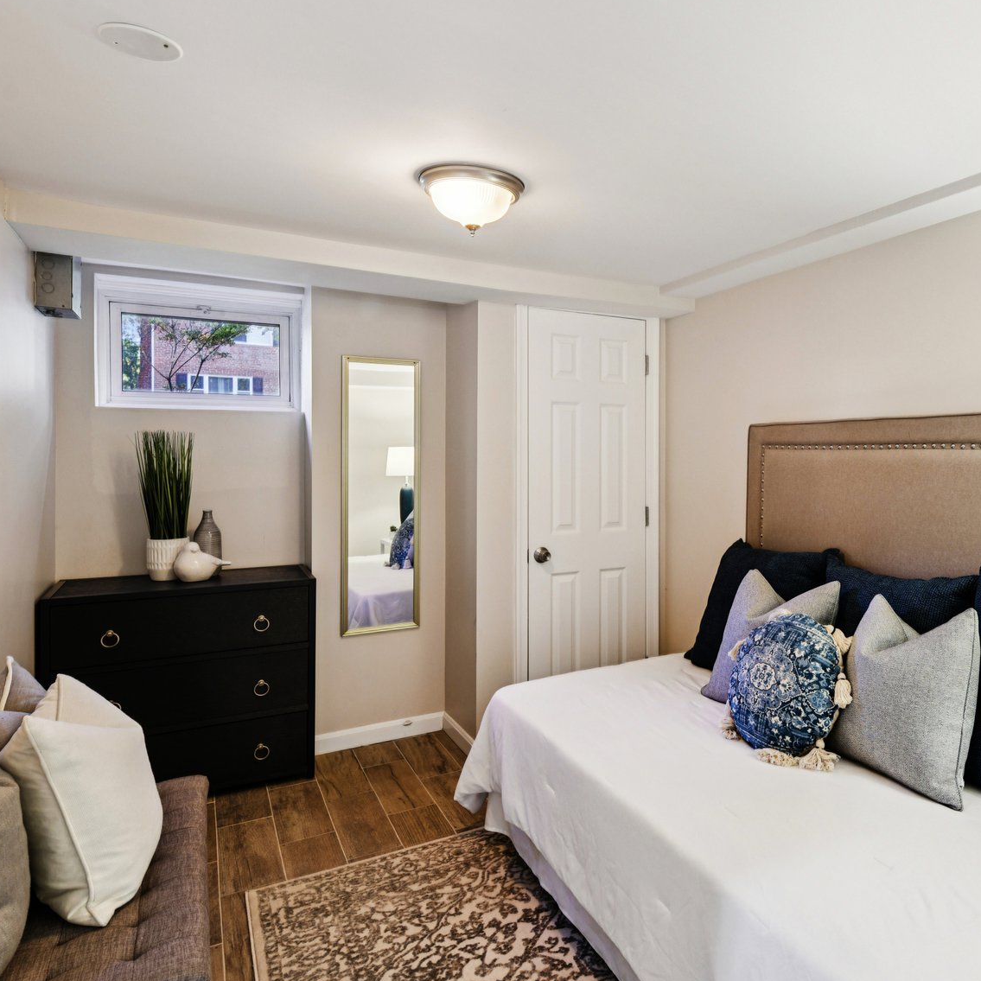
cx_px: 681
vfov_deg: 67.2
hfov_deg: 64.9
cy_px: 467
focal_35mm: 23
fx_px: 737
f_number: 8
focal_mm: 15
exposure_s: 1/5
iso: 400
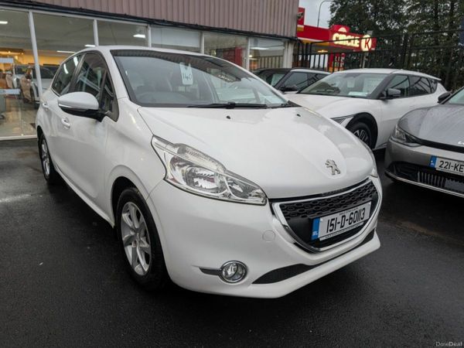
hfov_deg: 71.6
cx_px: 232
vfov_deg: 56.8
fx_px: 322
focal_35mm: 24
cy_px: 174
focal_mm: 6.9
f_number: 1.68
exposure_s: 1/88.3
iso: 27
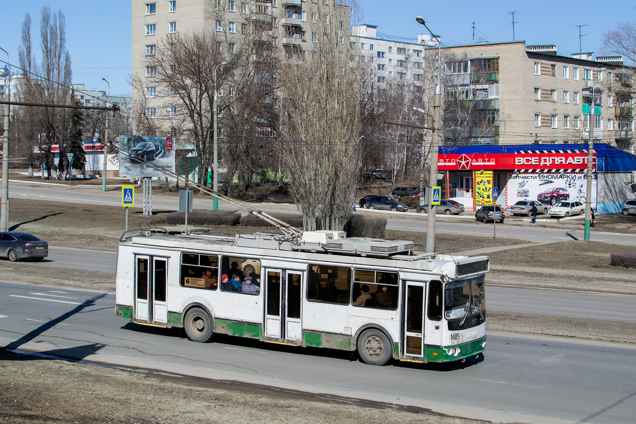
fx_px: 927
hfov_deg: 37.9
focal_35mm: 52
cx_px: 318
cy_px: 212
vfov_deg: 25.8
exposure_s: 1/1250
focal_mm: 35
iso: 200
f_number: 6.3
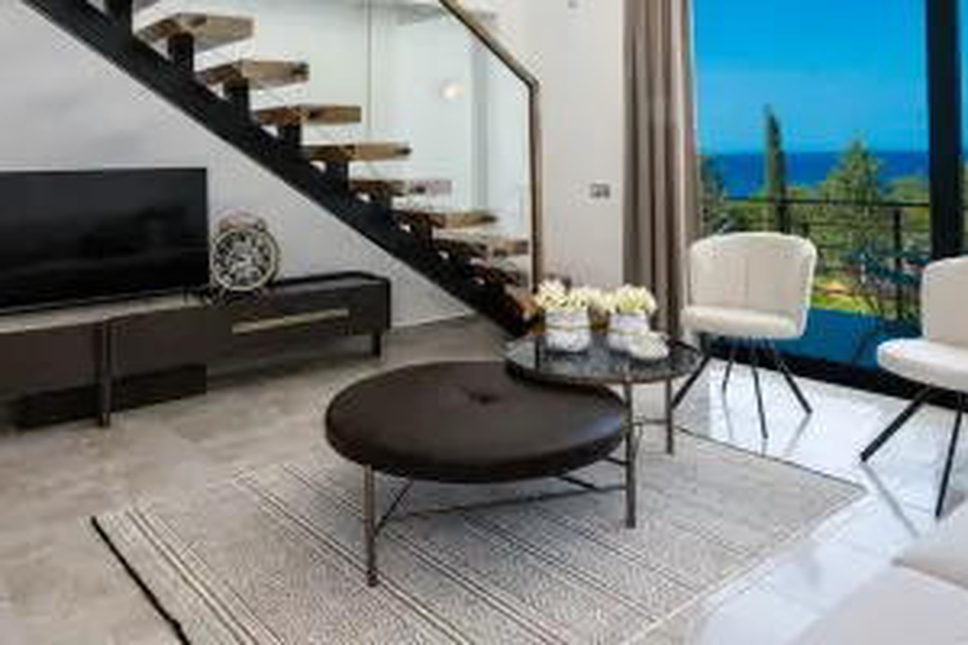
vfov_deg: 44.7
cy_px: 155
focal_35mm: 28
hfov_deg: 65.4
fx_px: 753
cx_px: 452
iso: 100
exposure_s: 1/13
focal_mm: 14
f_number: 16
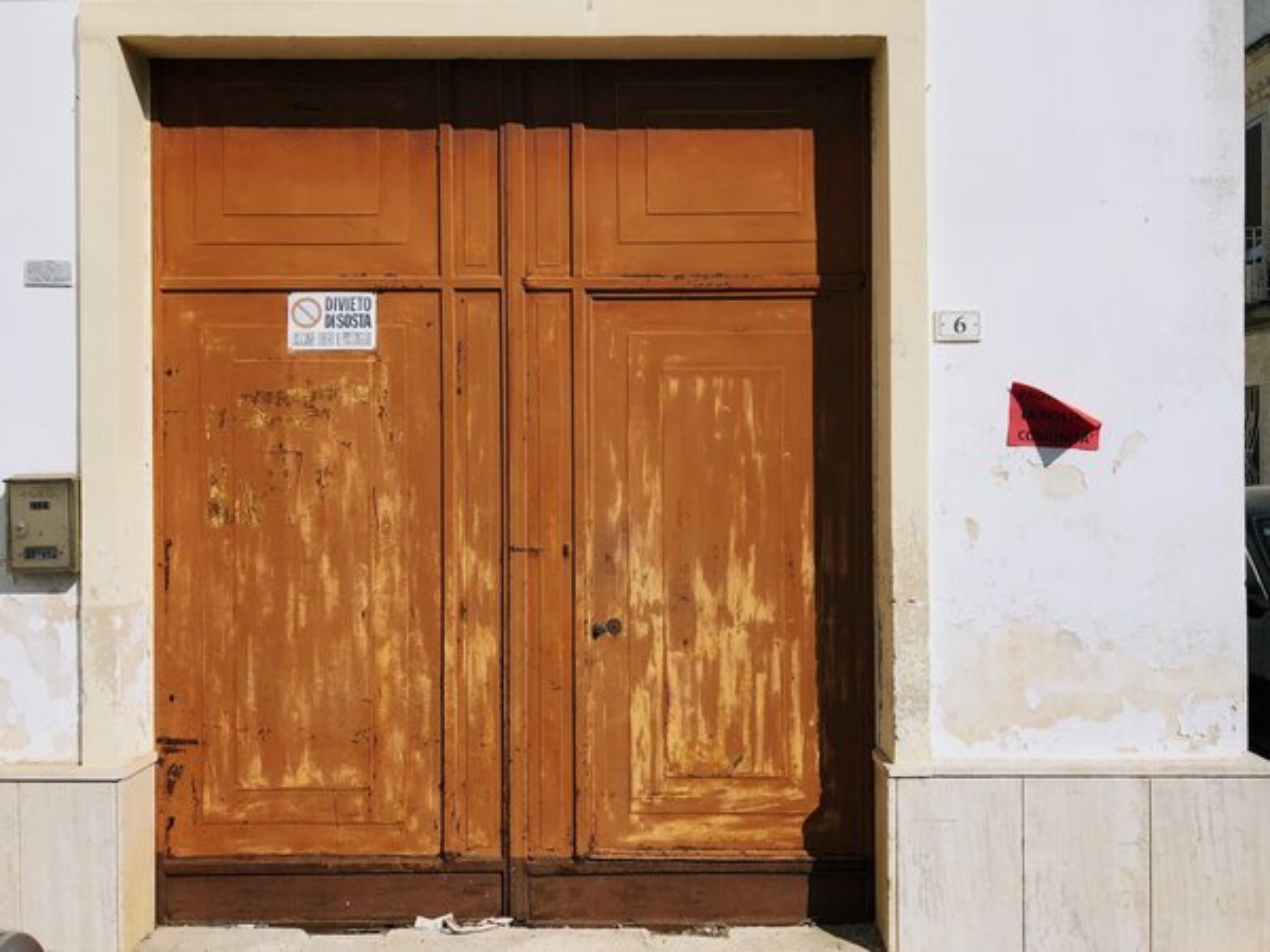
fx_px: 1027
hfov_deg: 63.4
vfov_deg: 49.7
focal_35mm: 28
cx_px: 635
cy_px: 476
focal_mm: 4
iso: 20
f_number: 1.8
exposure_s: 1/3690
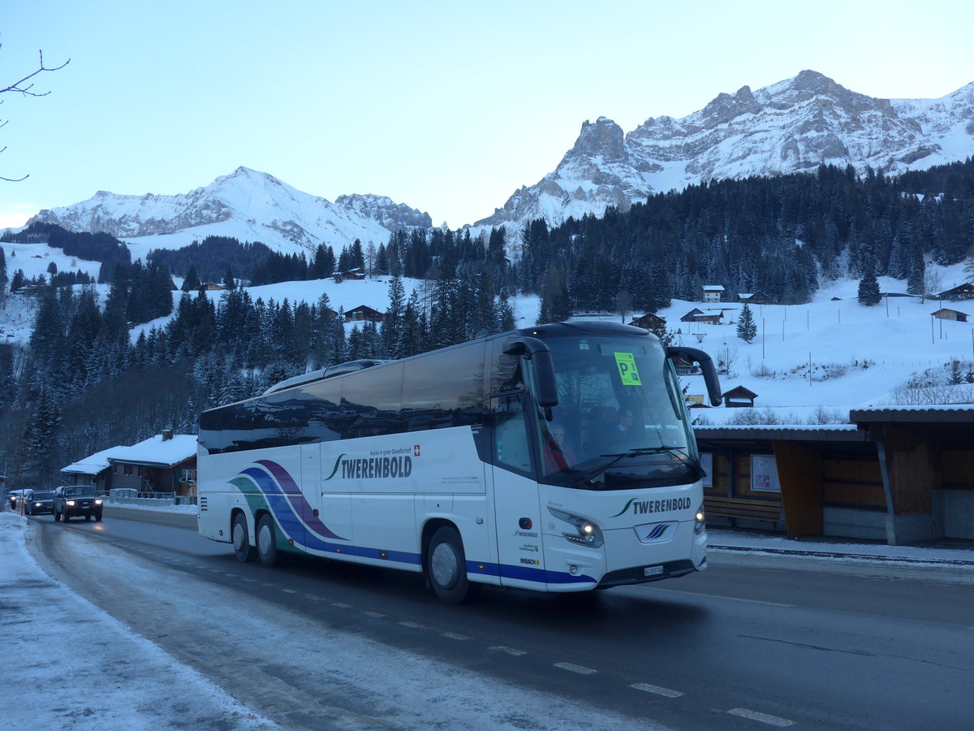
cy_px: 366
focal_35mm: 29
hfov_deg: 61.7
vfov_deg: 48.2
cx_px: 487
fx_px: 816
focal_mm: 6
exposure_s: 1/250
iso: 100
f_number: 2.8
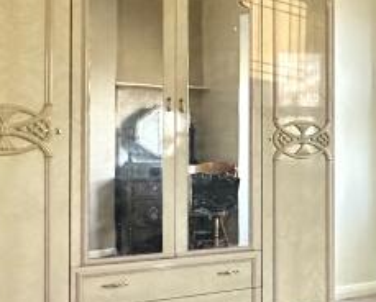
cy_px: 154
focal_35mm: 61
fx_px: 680
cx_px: 552
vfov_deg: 25.0
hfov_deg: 24.6
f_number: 2.2
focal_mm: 2.22
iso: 320
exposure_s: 1/50
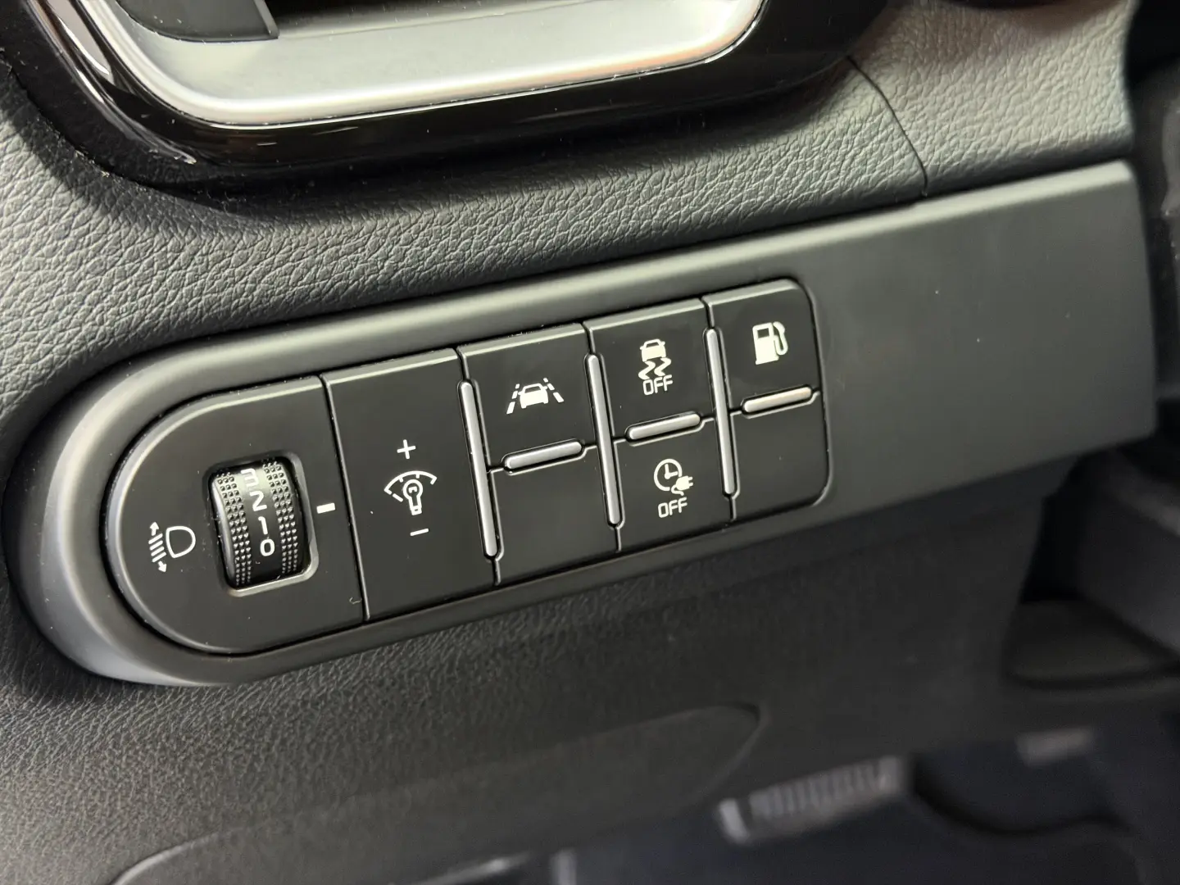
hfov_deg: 39.7
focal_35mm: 48
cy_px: 442
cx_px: 590
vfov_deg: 30.3
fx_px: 1636
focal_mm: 6.76
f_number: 1.78
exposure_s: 1/25
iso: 640
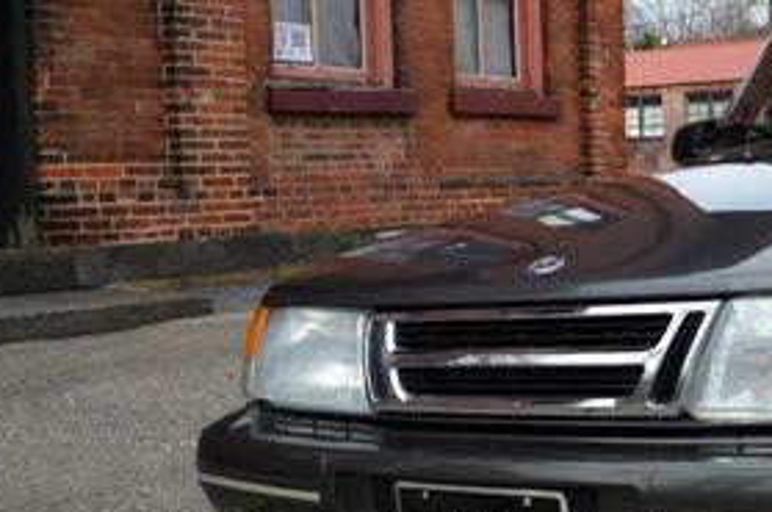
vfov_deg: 21.8
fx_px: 1327
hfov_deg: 29.9
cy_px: 321
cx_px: 800
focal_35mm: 62
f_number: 8
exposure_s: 1/250
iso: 140
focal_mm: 18
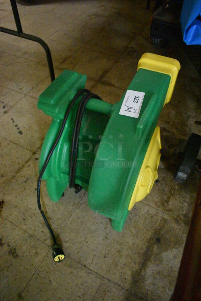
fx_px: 226
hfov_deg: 48.0
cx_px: 100
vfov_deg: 67.3
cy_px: 150
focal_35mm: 27
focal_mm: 18
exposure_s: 1/80
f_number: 3.5
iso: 12800
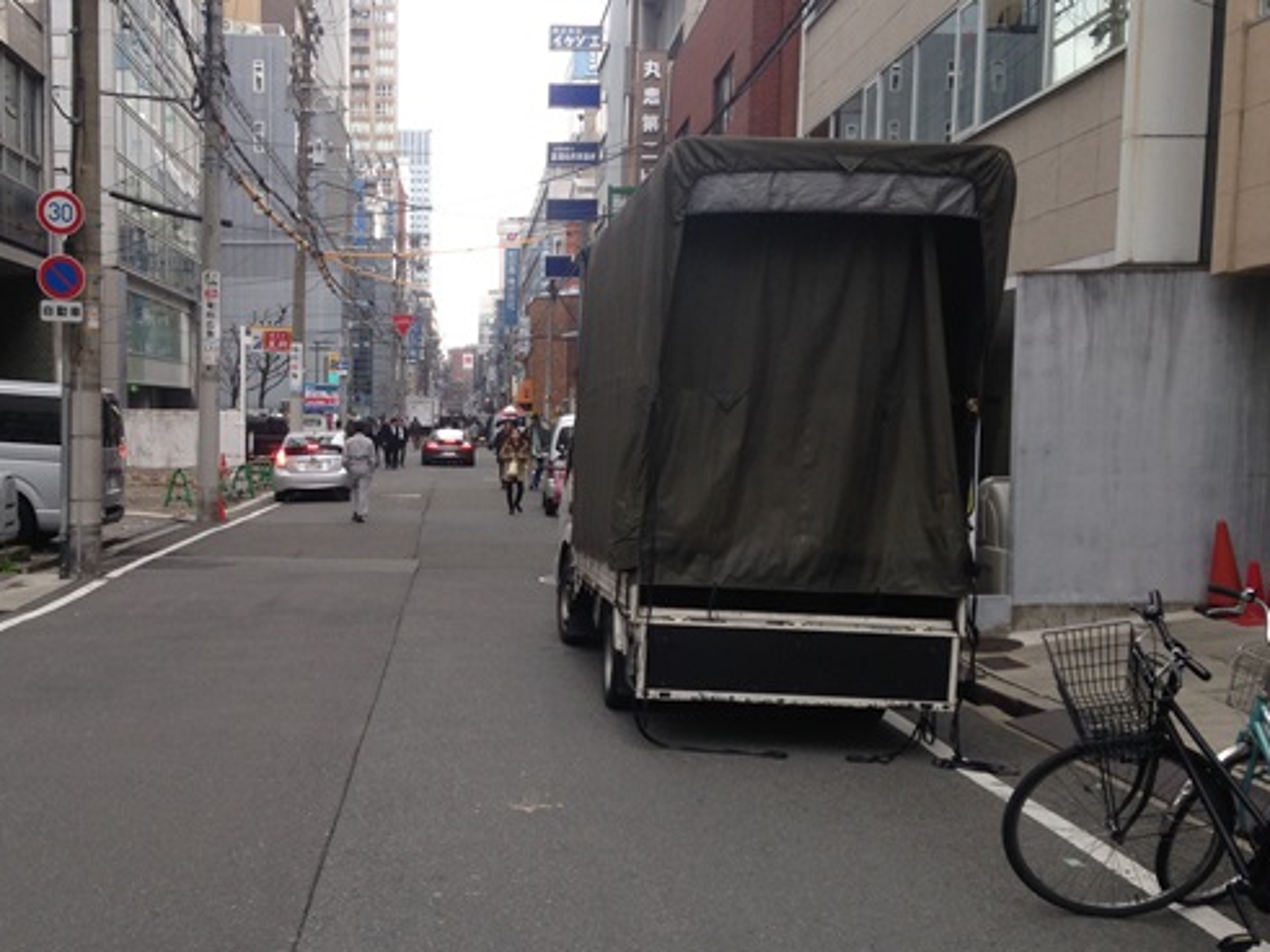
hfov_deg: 43.5
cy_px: 512
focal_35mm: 43
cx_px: 484
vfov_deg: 33.6
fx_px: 1577
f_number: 2.4
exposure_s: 1/120
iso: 64
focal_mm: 4.12
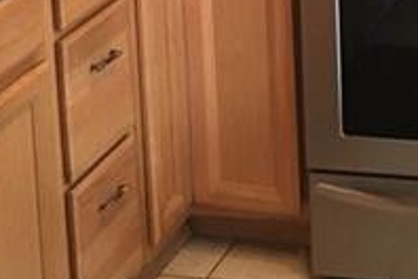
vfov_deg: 10.7
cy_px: -281
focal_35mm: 117
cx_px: 513
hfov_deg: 16.7
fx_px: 1358
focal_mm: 4.15
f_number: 2.2
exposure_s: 1/17
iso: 200
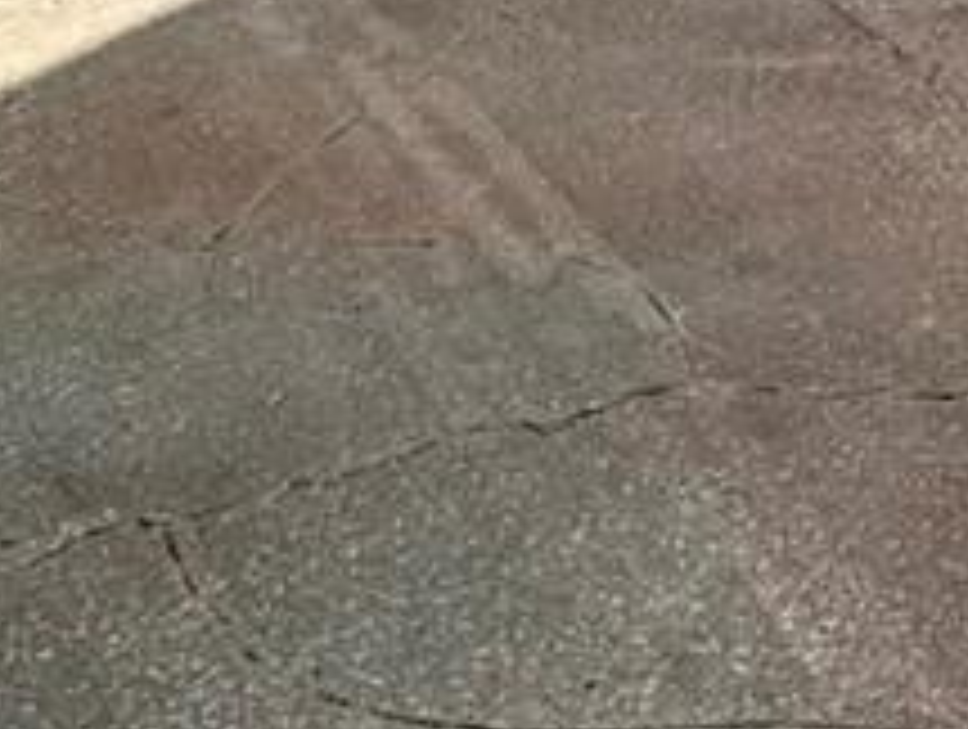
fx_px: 2913
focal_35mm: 104
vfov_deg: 10.2
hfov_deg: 15.9
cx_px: 1765
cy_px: -1508
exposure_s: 1/734
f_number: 2.2
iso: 40
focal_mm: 2.22
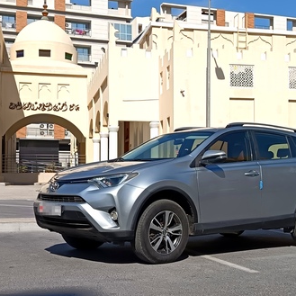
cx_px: 193
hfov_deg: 28.9
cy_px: 152
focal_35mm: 59
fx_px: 571
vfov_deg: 29.1
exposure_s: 1/893
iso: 100
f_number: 1.75
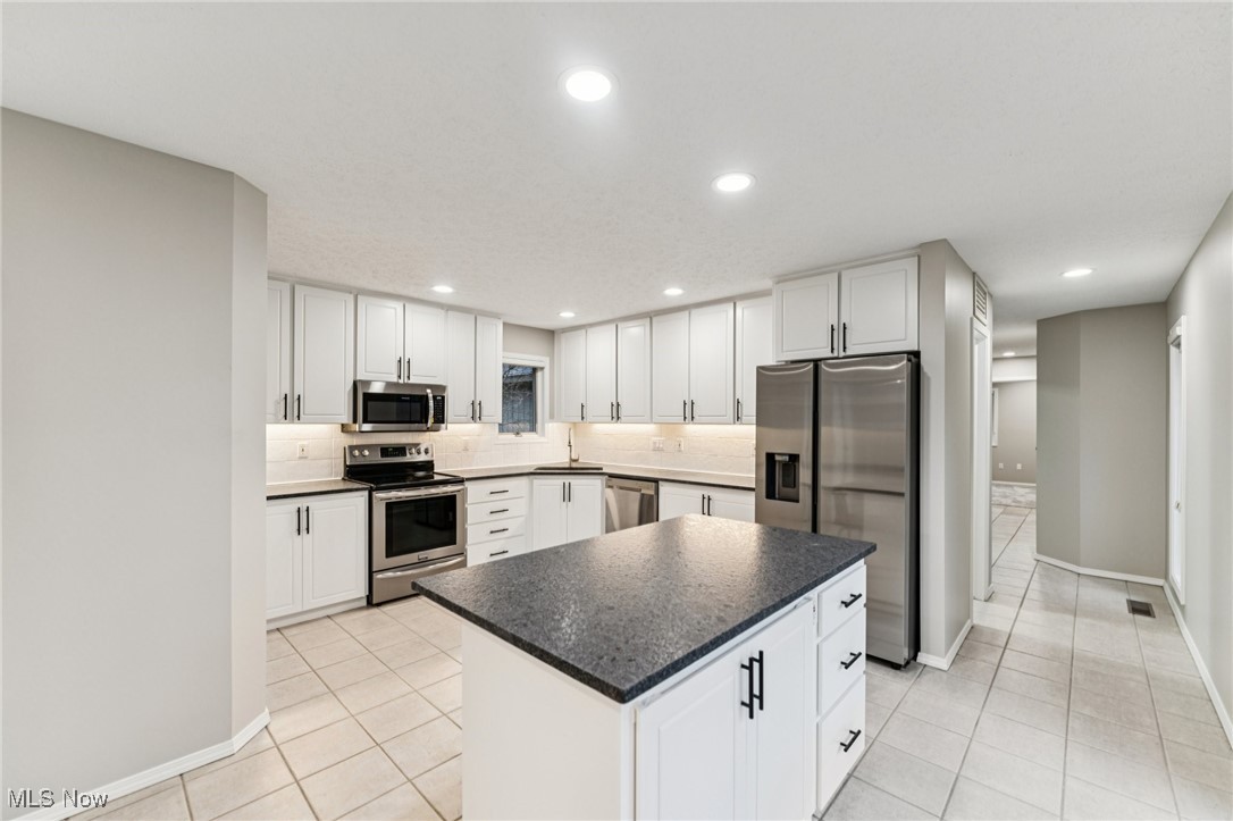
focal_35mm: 14
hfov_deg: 104.3
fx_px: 479
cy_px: 410
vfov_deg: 81.2
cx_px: 616
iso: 200
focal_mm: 14
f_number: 4
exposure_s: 1/50
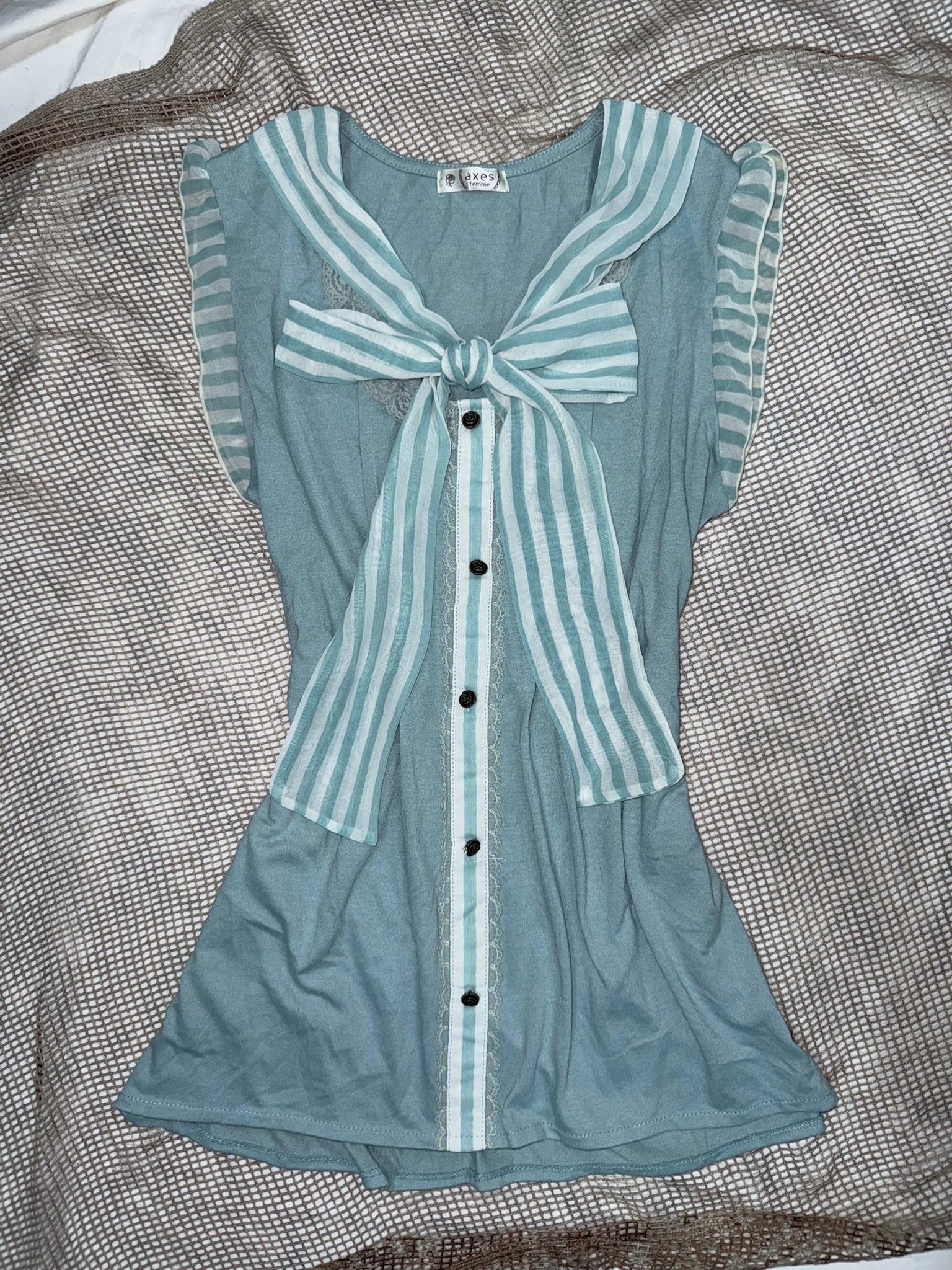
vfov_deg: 71.6
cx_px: 476
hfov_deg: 56.8
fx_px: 880
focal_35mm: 24
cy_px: 635
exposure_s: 1/60
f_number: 1.78
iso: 64
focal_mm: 6.76
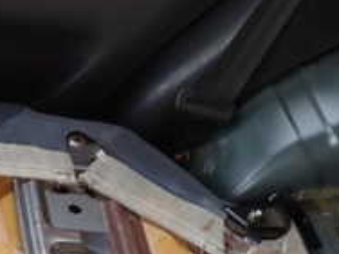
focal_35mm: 96
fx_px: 940
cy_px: 301
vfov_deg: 14.9
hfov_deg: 19.8
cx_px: -5
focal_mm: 5.4
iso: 160
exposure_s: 1/60
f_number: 2.3
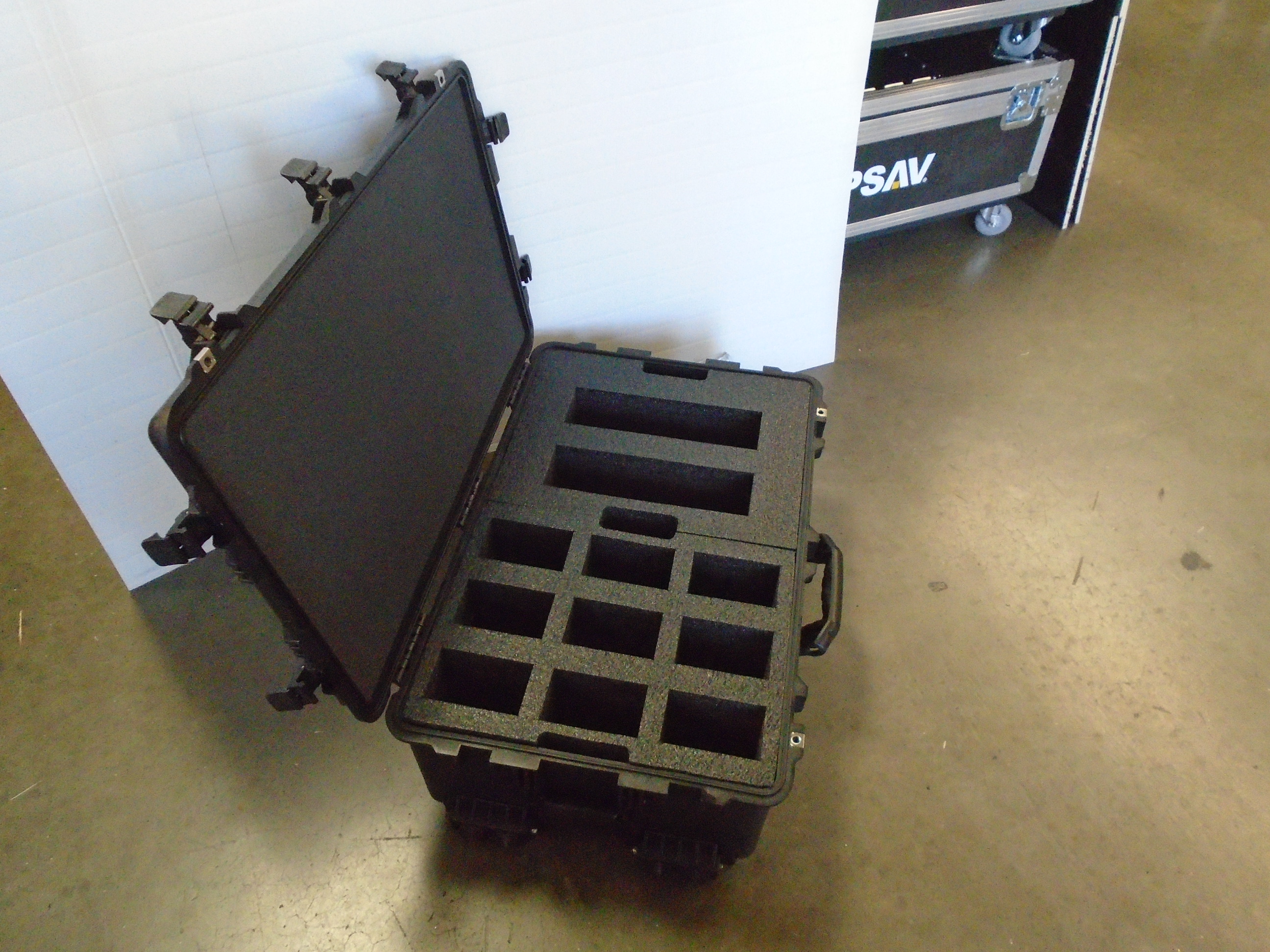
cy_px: 476
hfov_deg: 67.3
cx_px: 635
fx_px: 954
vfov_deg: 53.1
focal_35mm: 26
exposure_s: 1/80
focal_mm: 4.6
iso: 800
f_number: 3.2
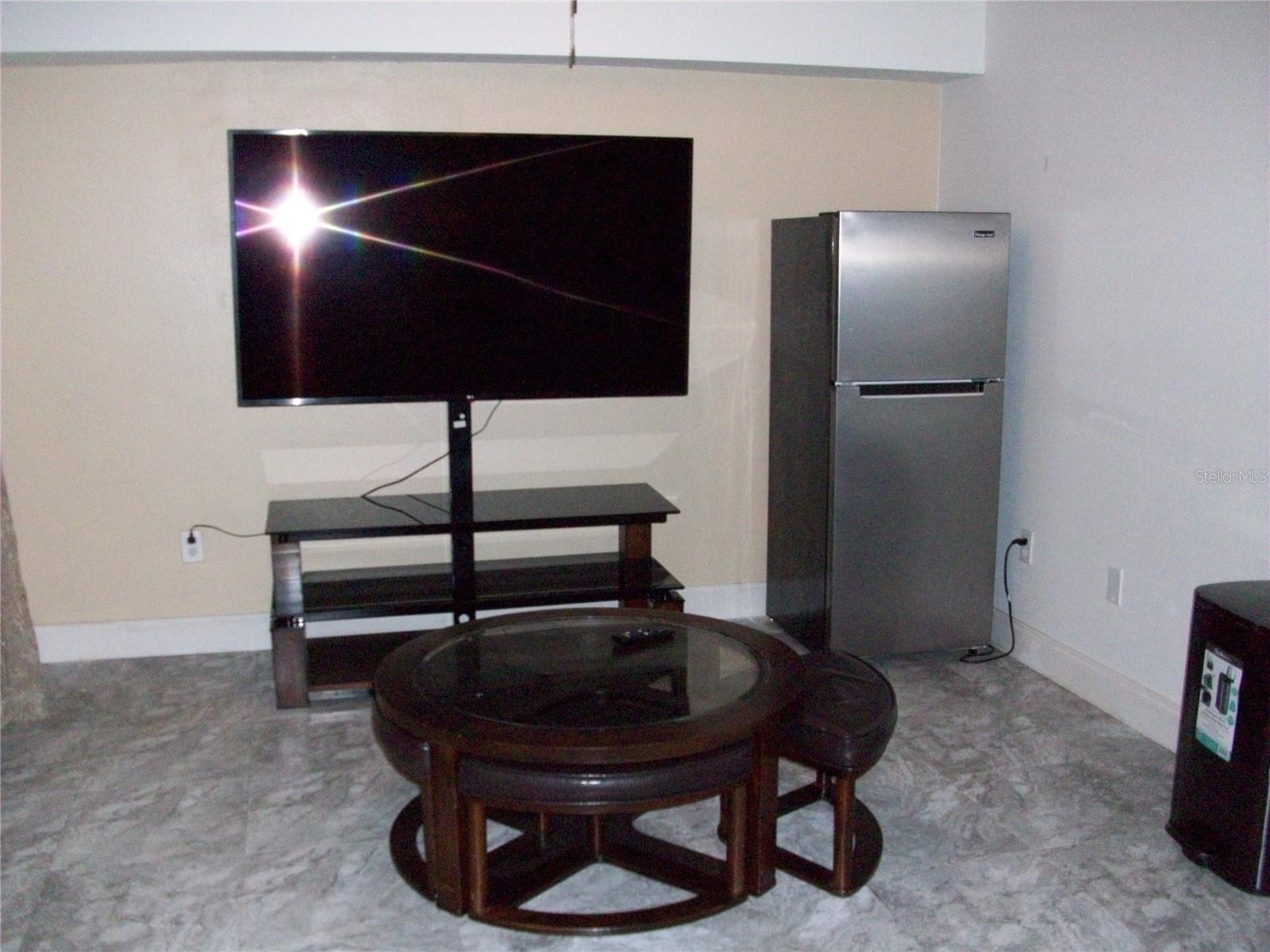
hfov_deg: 54.0
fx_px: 1247
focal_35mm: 34
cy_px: 476
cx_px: 635
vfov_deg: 41.8
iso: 320
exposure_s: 1/60
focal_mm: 5.7
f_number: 2.8
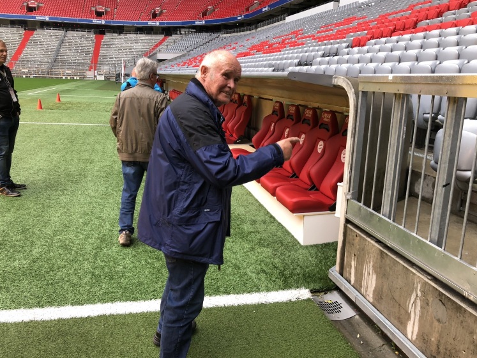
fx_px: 413
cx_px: 235
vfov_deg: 46.8
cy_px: 168
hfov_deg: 60.0
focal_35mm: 30
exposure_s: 1/40
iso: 25
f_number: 1.8
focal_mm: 4
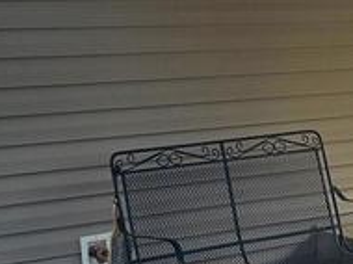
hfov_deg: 15.1
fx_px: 1263
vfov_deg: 11.8
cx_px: 468
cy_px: 13
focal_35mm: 124
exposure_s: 1/327
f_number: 1.7
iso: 10
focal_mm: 6.3
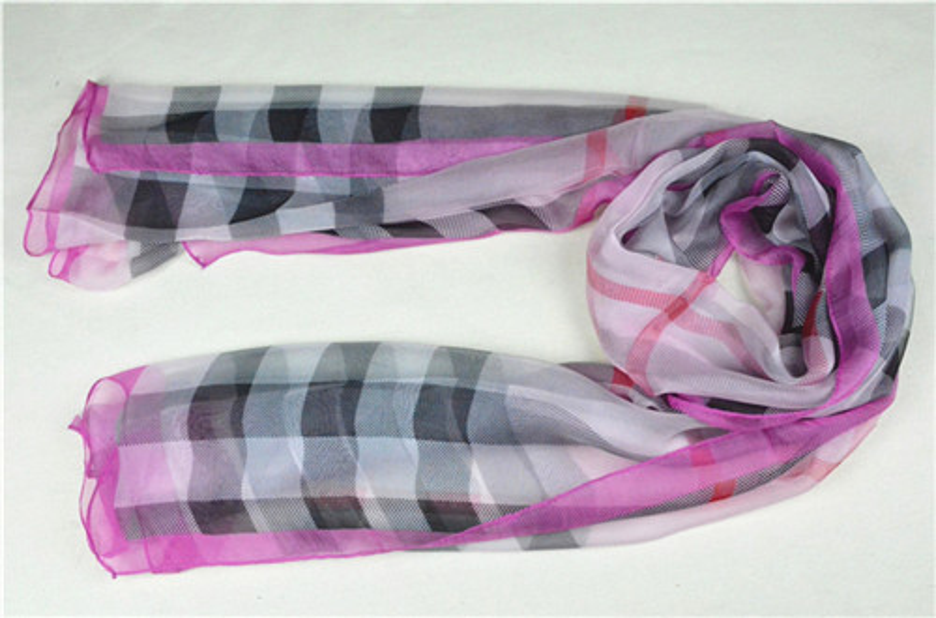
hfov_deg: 48.1
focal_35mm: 40
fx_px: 1050
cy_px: 309
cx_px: 468
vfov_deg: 32.8
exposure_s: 1/500
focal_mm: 27
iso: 6400
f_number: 11
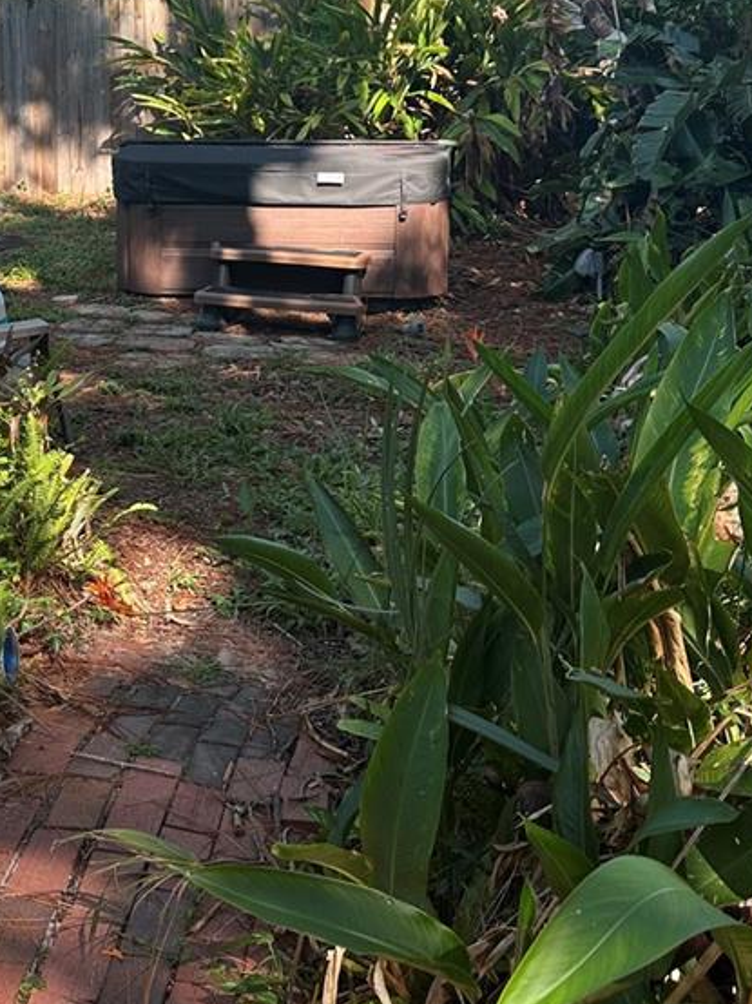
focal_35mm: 52
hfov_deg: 27.5
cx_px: 169
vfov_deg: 36.1
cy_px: 265
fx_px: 1507
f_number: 1.78
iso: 80
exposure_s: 1/756
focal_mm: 6.86
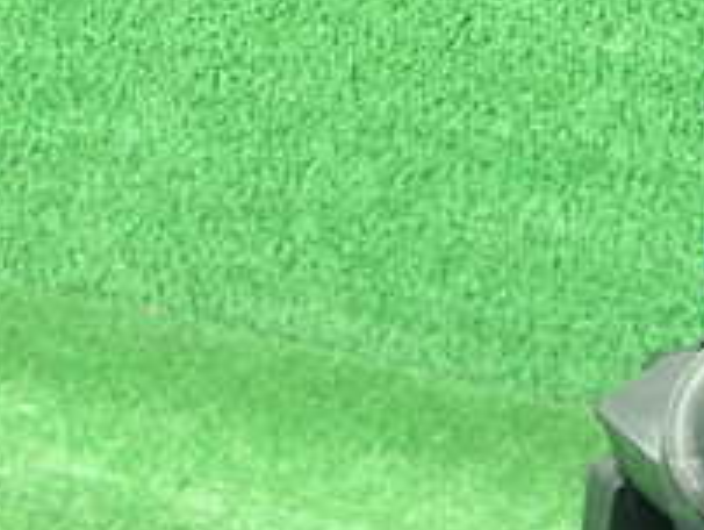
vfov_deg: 15.8
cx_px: 739
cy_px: 690
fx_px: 1812
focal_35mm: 89
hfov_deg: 21.1
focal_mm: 5.5
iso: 800
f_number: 2.3
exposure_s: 1/100
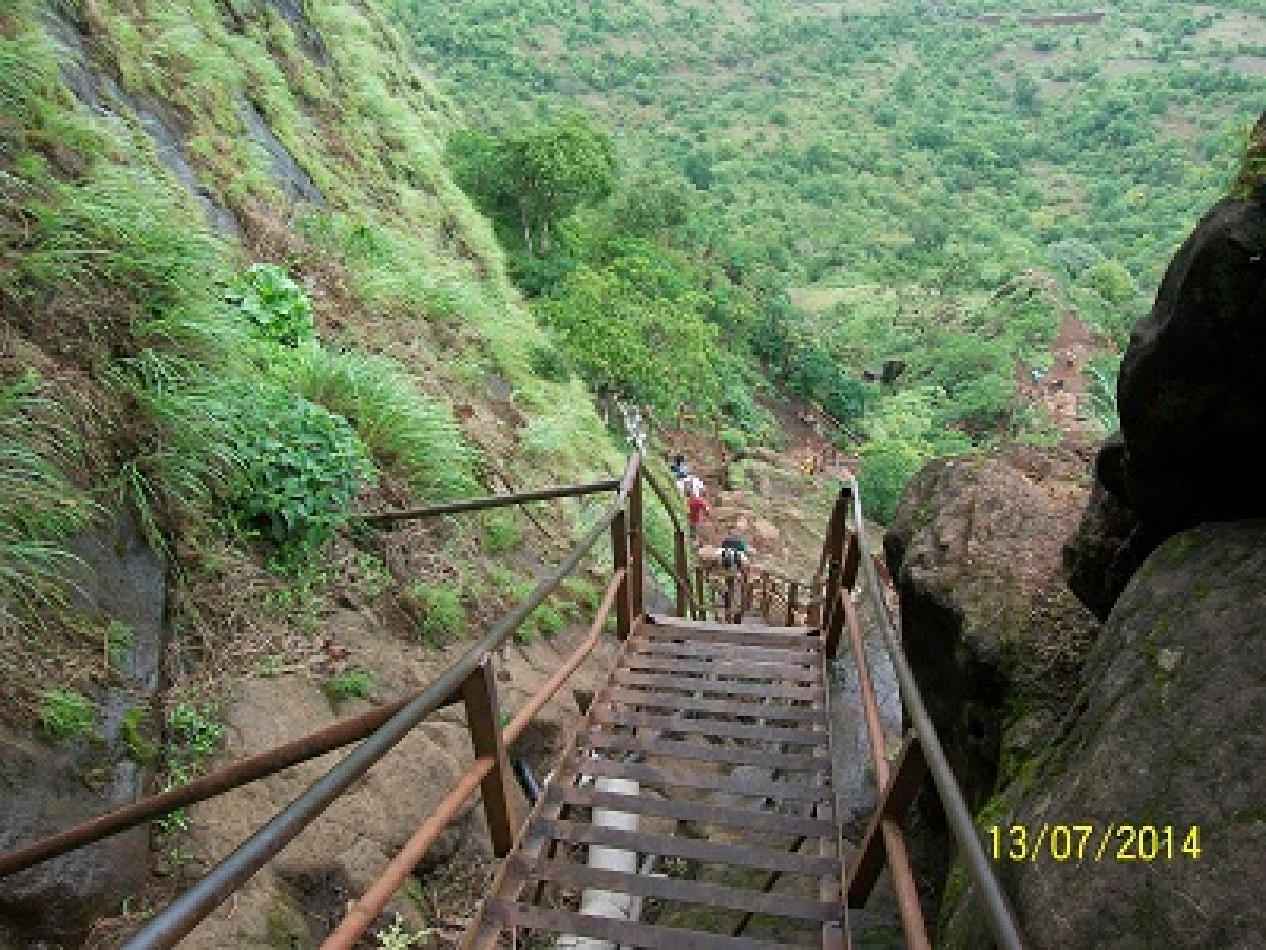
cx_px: 633
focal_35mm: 36
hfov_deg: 51.4
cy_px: 475
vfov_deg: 39.7
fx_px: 1317
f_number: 2.7
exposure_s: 1/100
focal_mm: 6
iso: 80
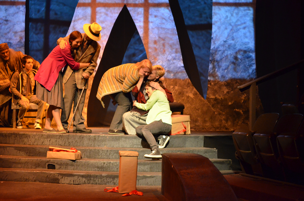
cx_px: 152
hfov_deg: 24.7
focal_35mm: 82
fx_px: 695
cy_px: 100
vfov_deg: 16.5
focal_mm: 55
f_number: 5.6
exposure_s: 1/25
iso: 3200
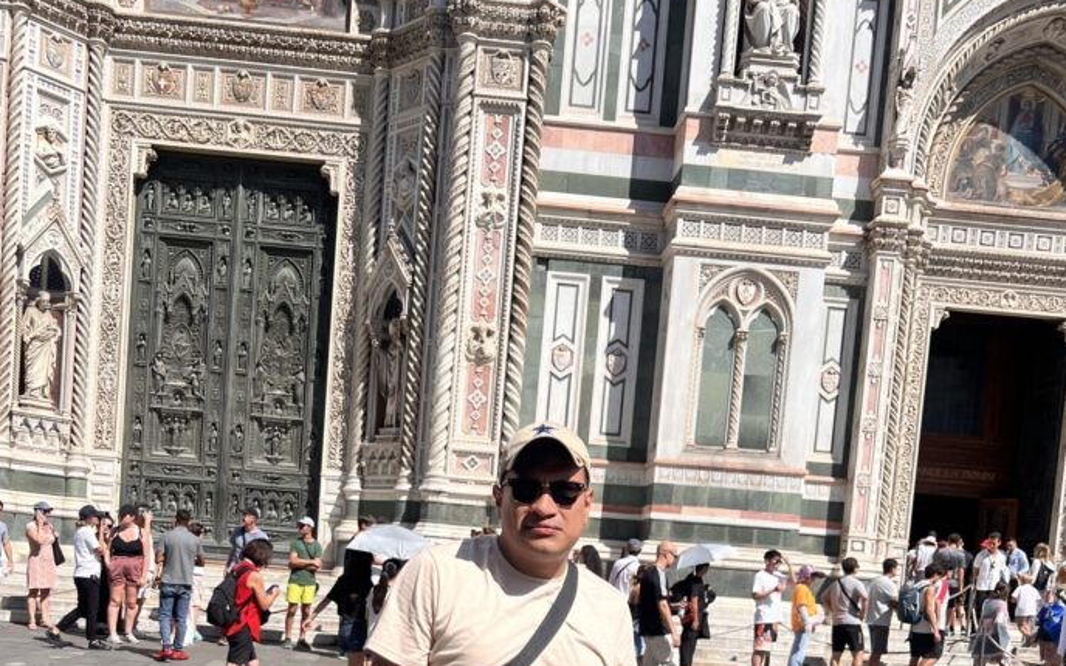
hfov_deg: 48.1
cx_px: 482
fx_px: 1191
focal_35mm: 41
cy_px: 635
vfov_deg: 29.6
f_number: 1.5
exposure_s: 1/4831
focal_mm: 5.7
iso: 50
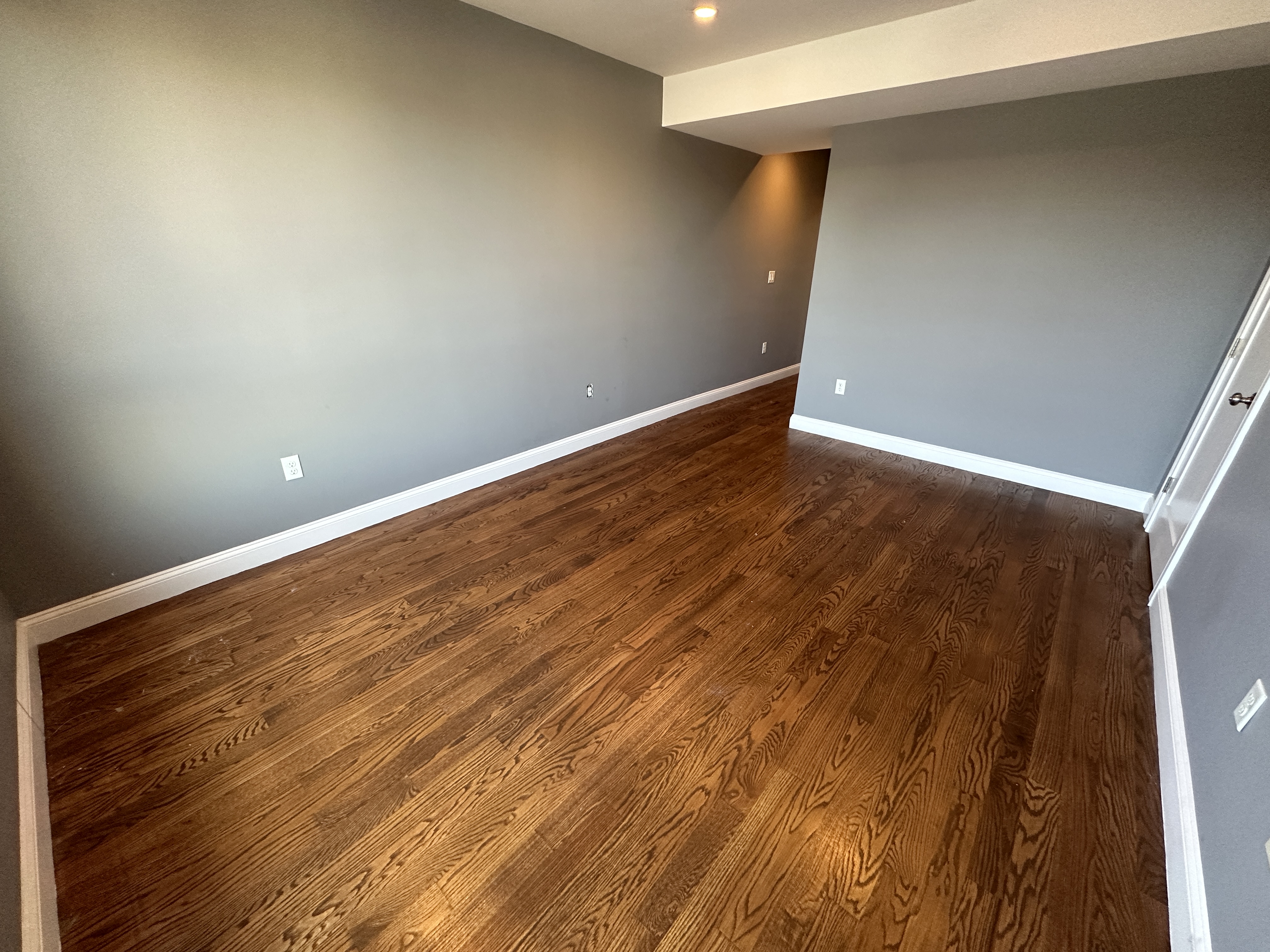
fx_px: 514
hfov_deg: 102.1
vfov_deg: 85.7
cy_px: 476
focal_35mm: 14
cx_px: 635
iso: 250
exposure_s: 1/118
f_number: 2.2
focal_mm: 2.22
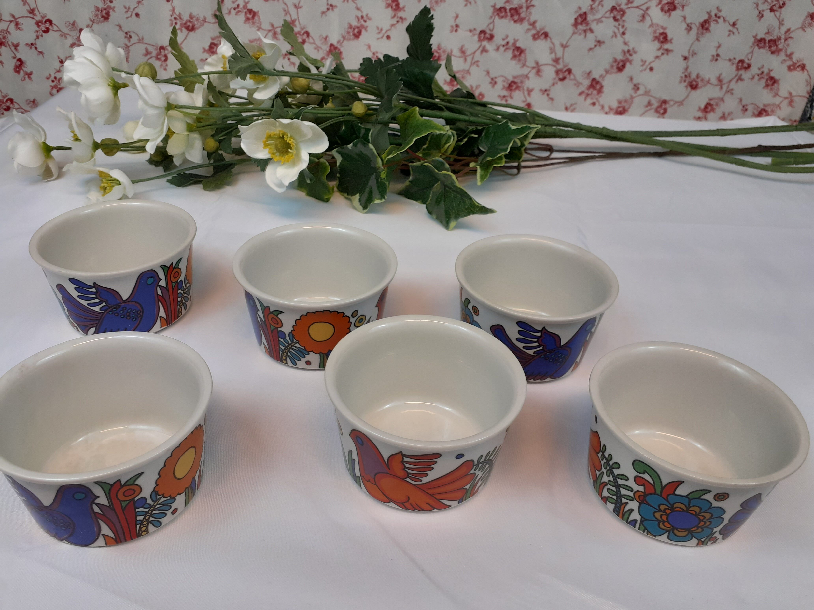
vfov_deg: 51.4
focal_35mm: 27
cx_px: 407
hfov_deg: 65.3
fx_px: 635
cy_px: 305
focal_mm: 3.6
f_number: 1.9
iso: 50
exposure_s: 1/50
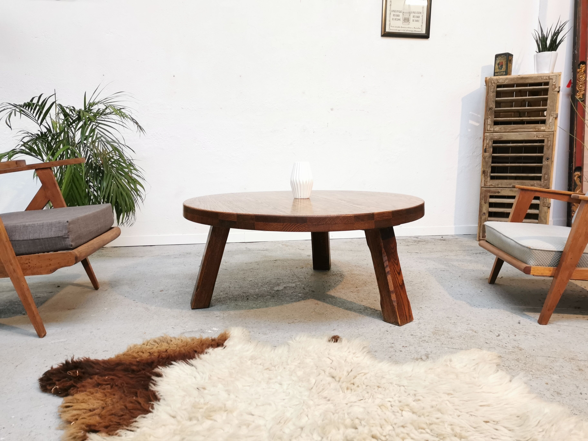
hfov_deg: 65.3
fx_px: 459
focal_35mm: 27
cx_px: 294
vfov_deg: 51.4
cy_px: 220
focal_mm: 5.58
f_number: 1.8
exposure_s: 1/50
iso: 250
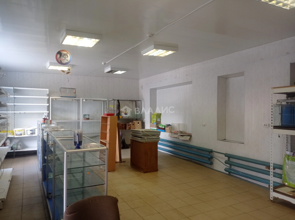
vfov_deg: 49.7
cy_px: 110
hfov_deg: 63.5
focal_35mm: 28
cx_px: 148
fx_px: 238
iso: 246
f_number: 1.79
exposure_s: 1/50
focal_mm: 4.74
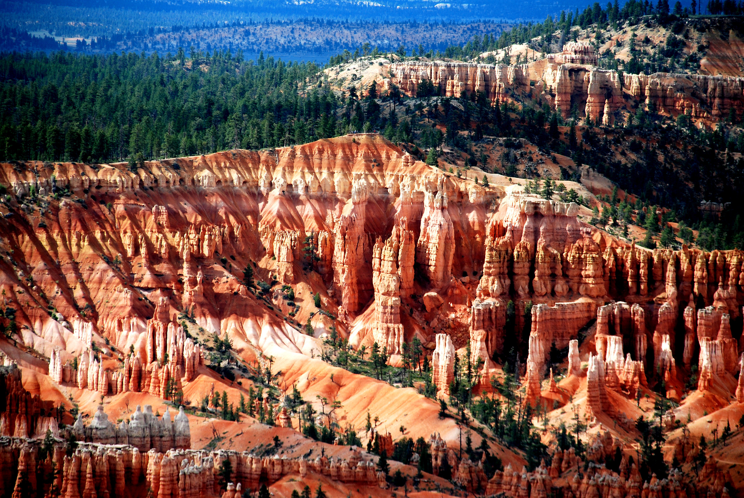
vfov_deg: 5.9
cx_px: 372
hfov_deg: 8.8
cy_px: 249
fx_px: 4810
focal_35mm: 232
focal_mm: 155
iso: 200
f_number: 6
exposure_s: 1/640
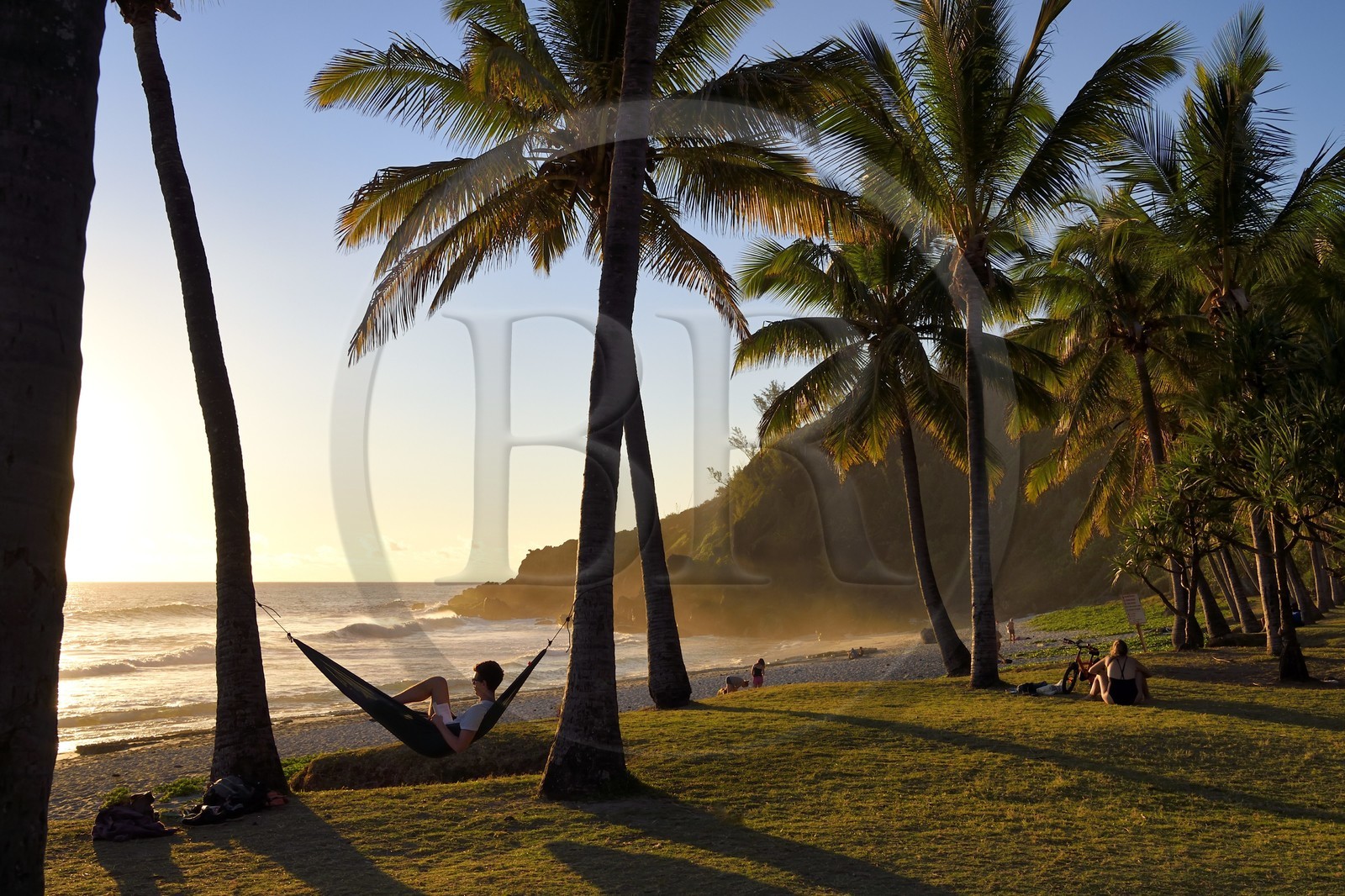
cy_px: 448
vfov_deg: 38.9
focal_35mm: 34
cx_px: 672
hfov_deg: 55.8
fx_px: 1270
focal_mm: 34
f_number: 11
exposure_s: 1/250
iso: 200
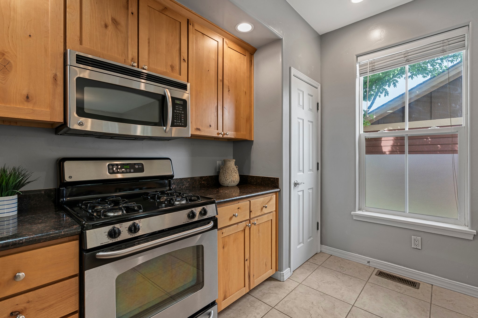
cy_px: 159
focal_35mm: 16
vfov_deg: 73.7
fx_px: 212
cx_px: 239
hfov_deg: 96.7
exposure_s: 1/2.5
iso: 400
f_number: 8
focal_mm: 16
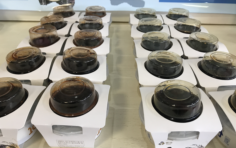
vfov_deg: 41.8
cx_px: 118
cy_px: 78
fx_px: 193
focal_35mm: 30
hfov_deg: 62.9
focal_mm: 3.99
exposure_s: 1/17
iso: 40
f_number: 1.8
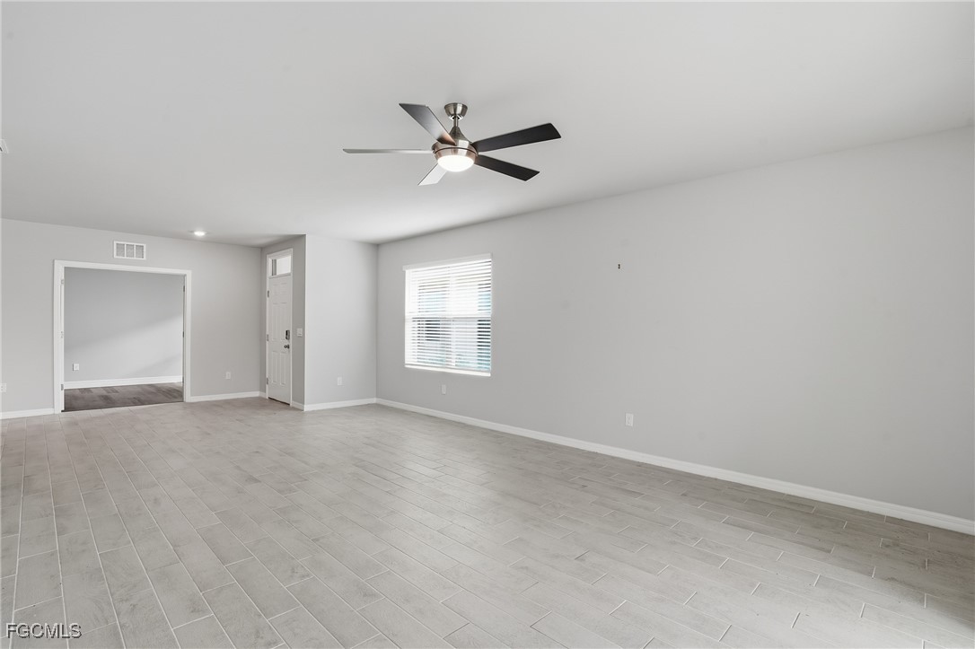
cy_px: 324
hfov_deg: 96.8
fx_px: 433
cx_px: 488
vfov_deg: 73.7
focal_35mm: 16
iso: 200
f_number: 9
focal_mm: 16
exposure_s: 1/50
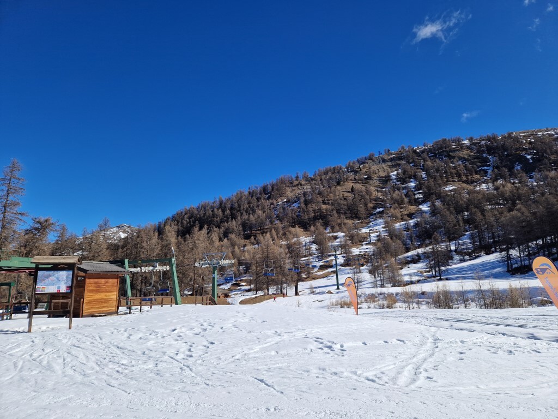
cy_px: 210
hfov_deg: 73.9
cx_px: 279
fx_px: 371
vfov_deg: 58.9
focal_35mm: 23
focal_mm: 5.4
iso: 50
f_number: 1.8
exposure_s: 1/2304
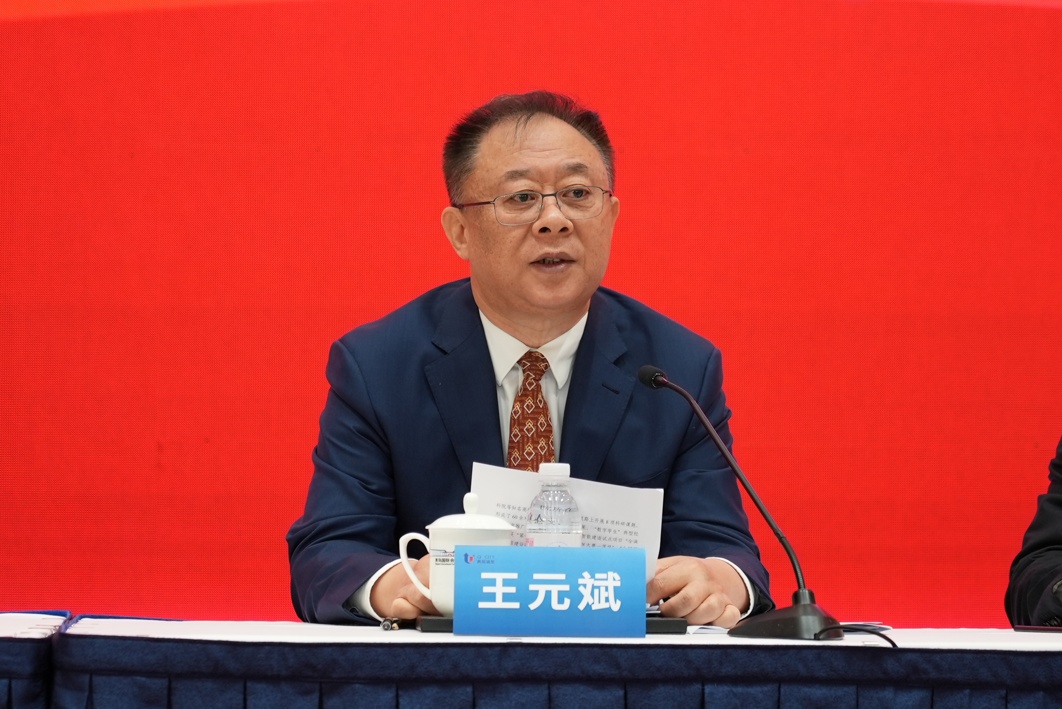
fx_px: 4633
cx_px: 531
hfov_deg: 13.1
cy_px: 354
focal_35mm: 157
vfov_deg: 8.8
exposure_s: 1/50
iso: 800
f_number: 4
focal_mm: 105
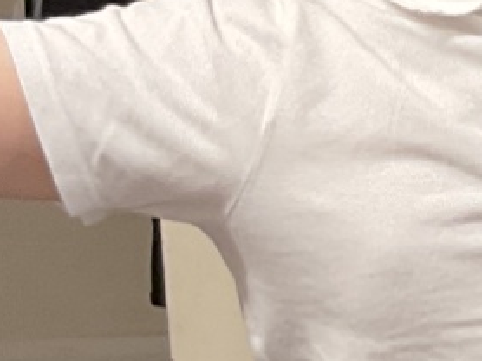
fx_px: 2908
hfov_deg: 8.4
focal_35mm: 209
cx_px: 1286
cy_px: 186
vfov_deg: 7.1
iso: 64
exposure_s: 1/50
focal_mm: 3
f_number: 1.8
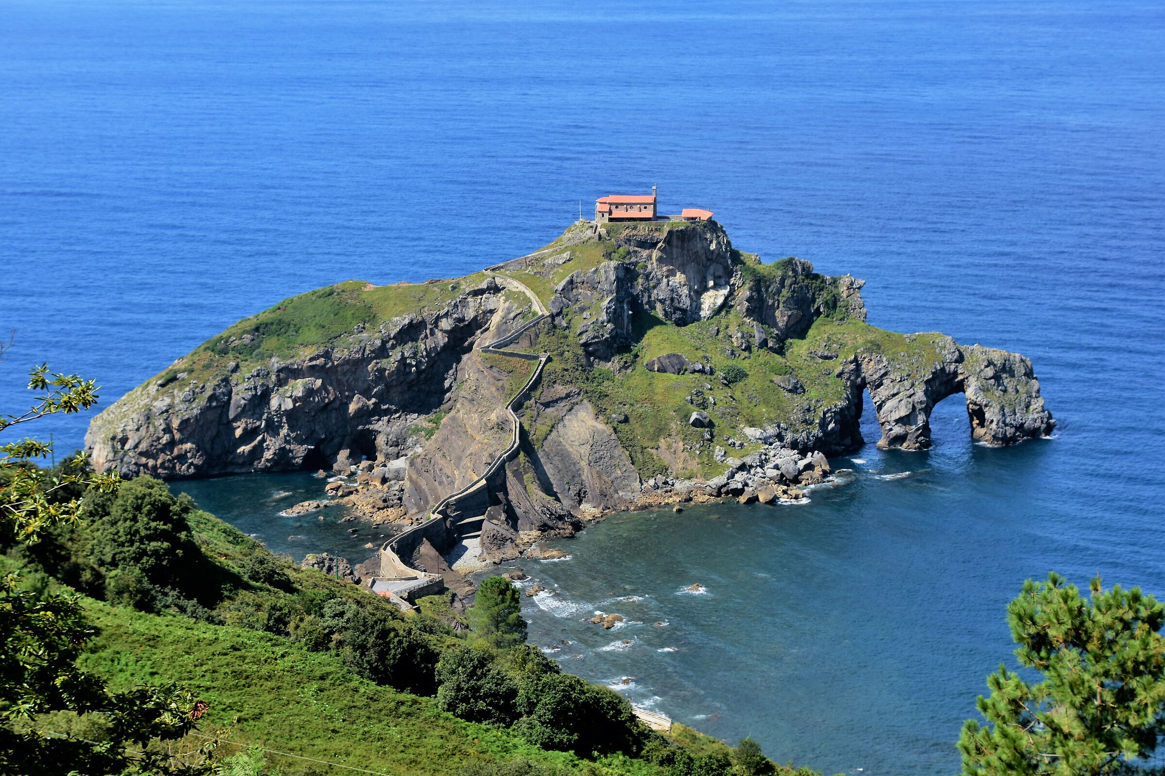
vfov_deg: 18.2
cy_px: 388
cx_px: 582
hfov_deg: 27.0
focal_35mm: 75
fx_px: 2427
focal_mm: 50
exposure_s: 1/250
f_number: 8
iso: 140
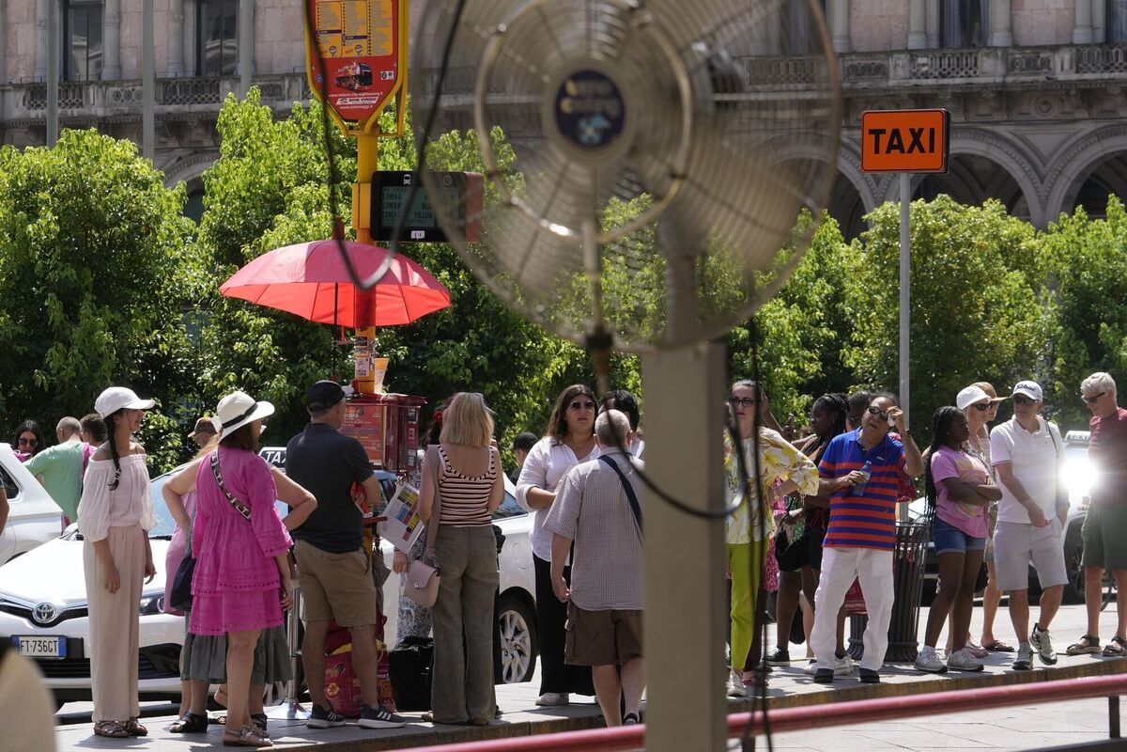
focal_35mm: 145
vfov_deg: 9.5
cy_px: 376
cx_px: 564
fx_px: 4539
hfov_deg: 14.2
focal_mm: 97
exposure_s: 1/320
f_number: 7.1
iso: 160
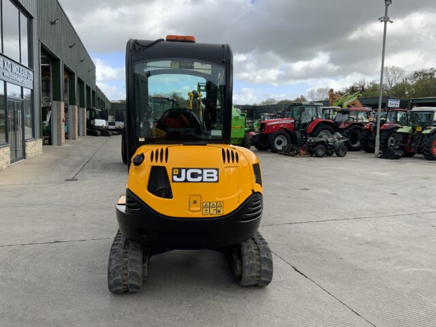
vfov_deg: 48.2
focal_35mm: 29
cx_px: 218
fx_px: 365
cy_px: 164
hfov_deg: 61.7
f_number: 1.8
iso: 16
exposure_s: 1/599
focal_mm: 3
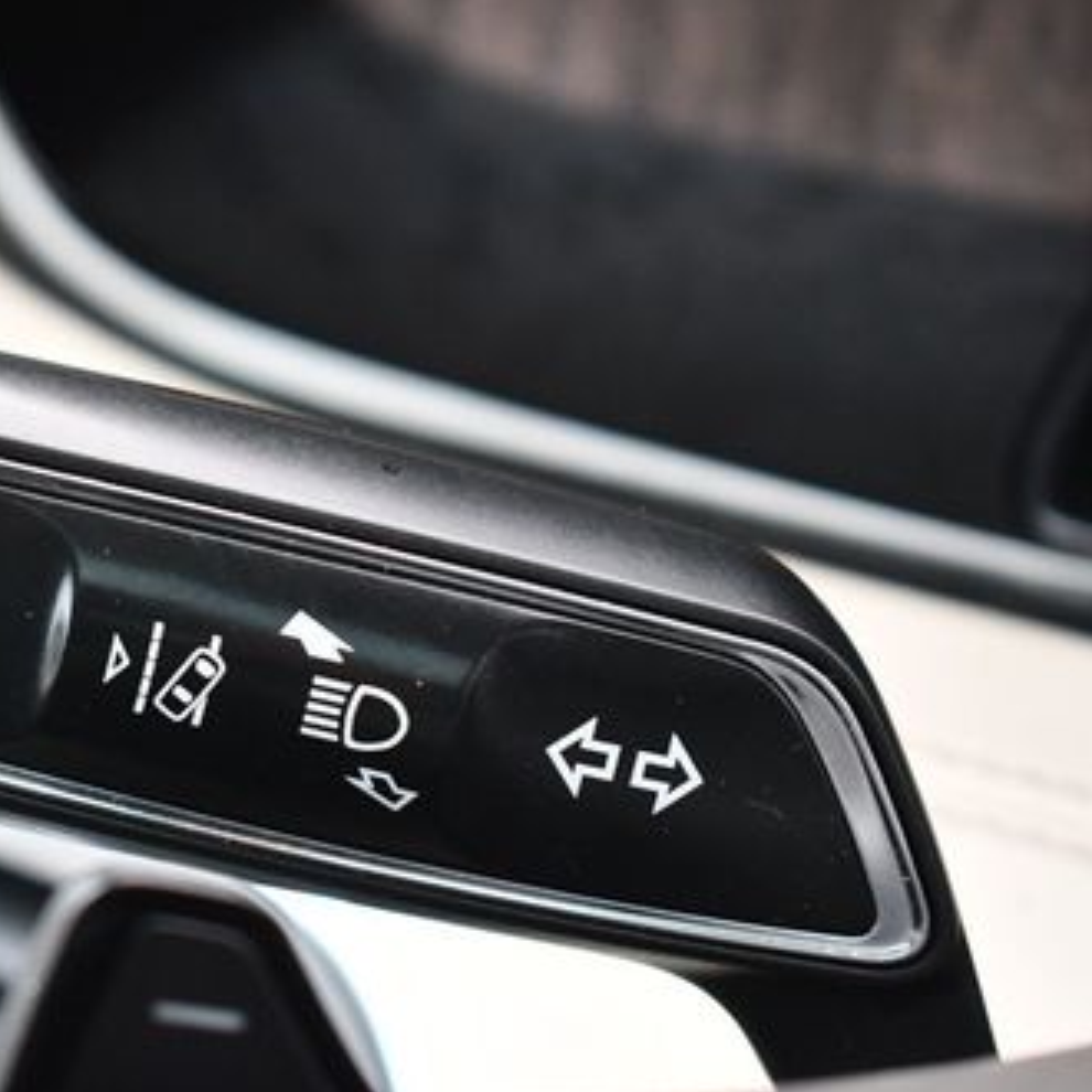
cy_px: 536
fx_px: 4818
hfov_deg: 12.9
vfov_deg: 12.9
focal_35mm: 135
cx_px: 248
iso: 1400
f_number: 5.6
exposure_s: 1/125
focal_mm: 55
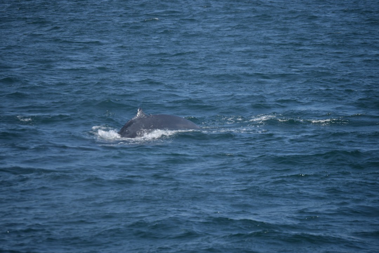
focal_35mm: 262
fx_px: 2763
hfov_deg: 7.8
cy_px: 126
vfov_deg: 5.2
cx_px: 190
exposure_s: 1/1600
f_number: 5.6
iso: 200
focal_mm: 175
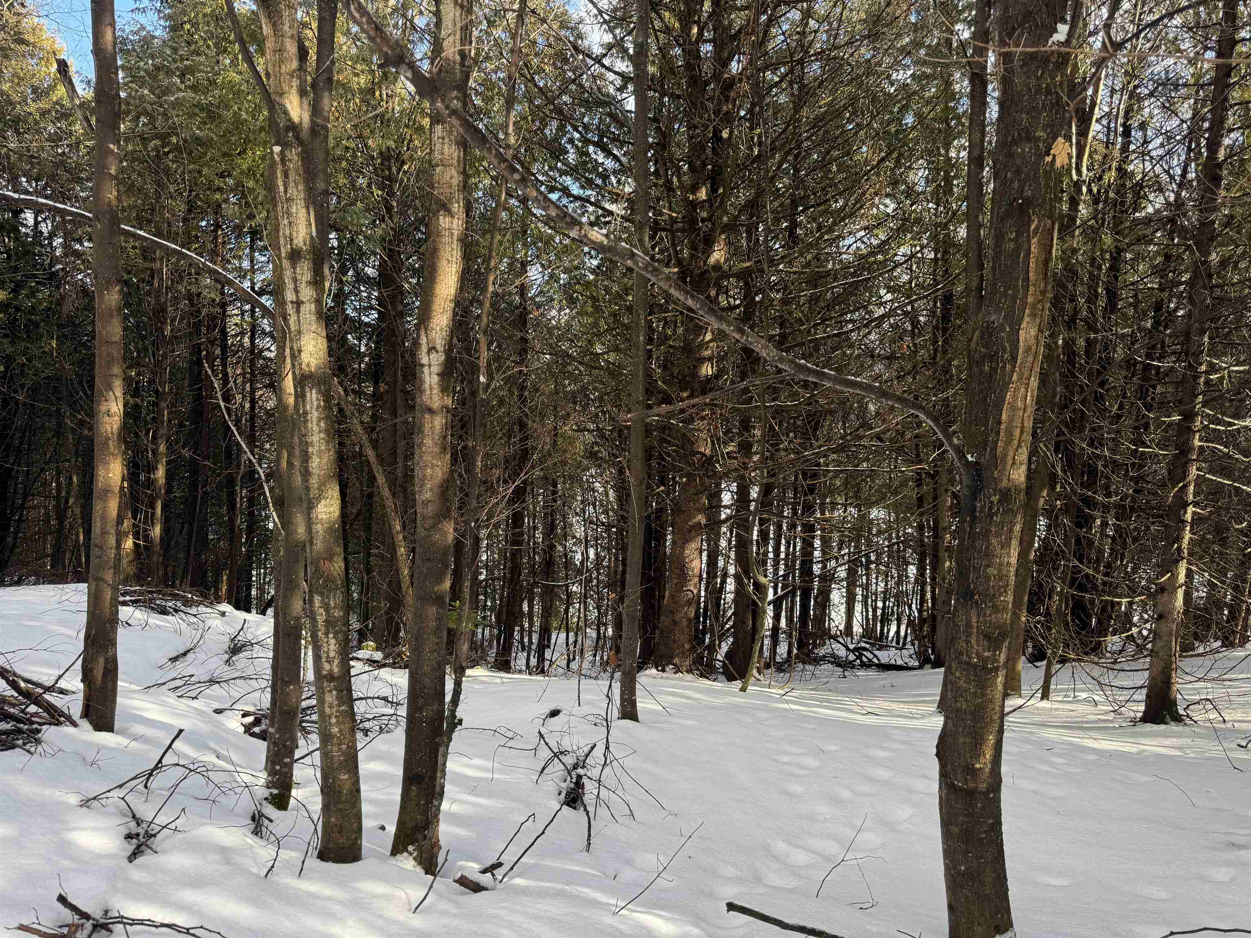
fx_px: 867
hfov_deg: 71.6
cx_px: 626
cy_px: 469
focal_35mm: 24
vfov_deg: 56.8
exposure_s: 1/664
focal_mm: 6.76
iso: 80
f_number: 1.78
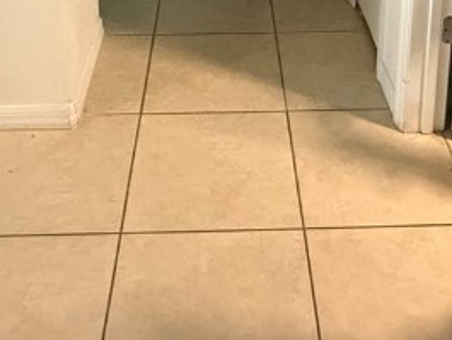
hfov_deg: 35.5
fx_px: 705
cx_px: 249
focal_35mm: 54
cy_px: -161
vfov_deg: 22.5
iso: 1000
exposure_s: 1/60
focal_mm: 2.22
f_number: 2.2
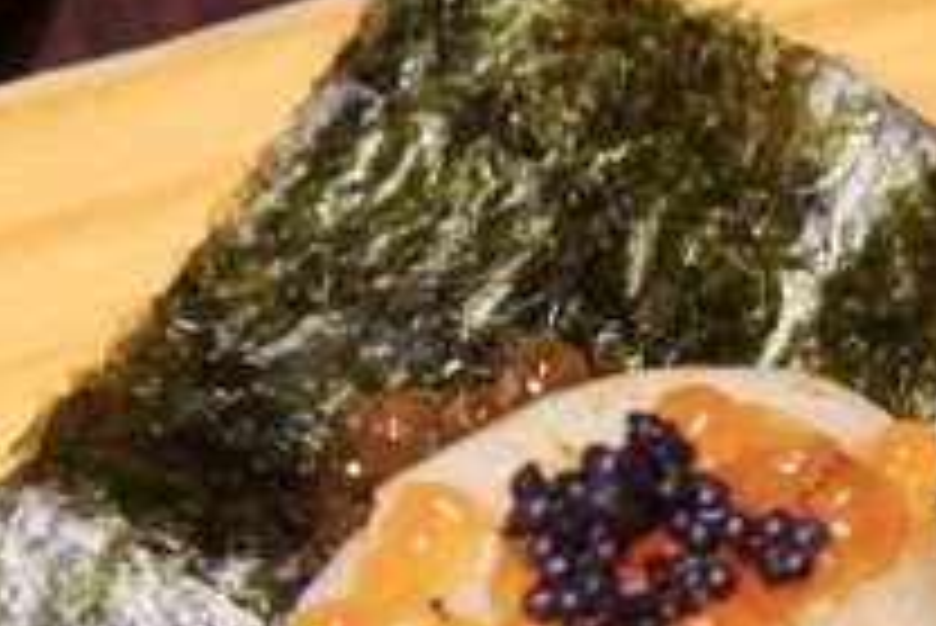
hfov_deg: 9.3
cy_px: 405
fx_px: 5620
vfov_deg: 6.4
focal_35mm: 216
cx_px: 1372
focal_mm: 30
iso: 800
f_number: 4
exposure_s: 1/60
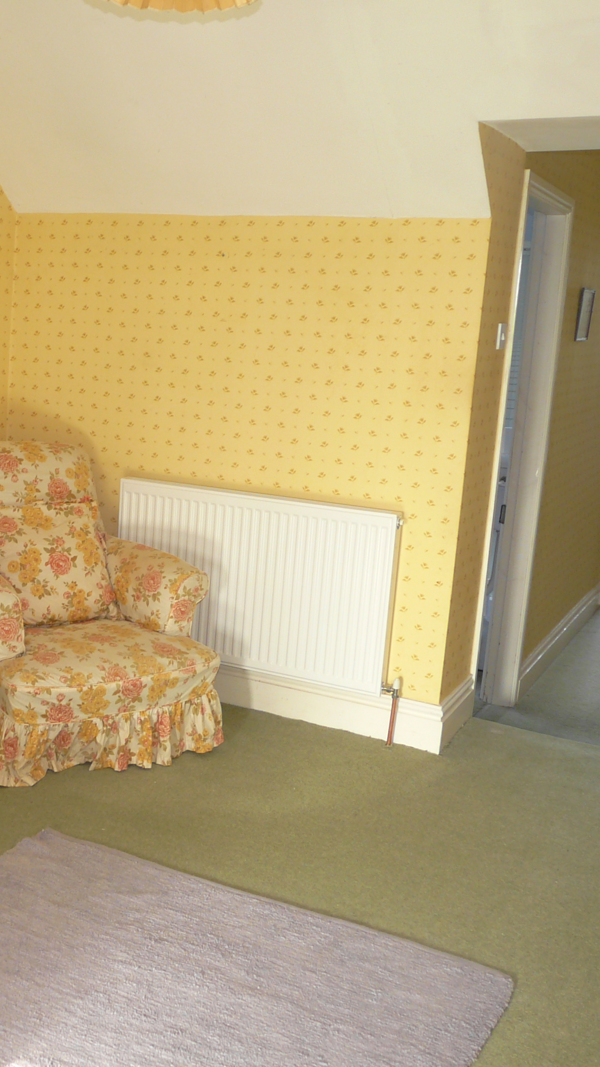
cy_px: 536
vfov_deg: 49.4
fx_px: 1160
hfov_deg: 27.9
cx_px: 59
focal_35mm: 41
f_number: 2.8
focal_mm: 4.6
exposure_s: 1/13
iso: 100
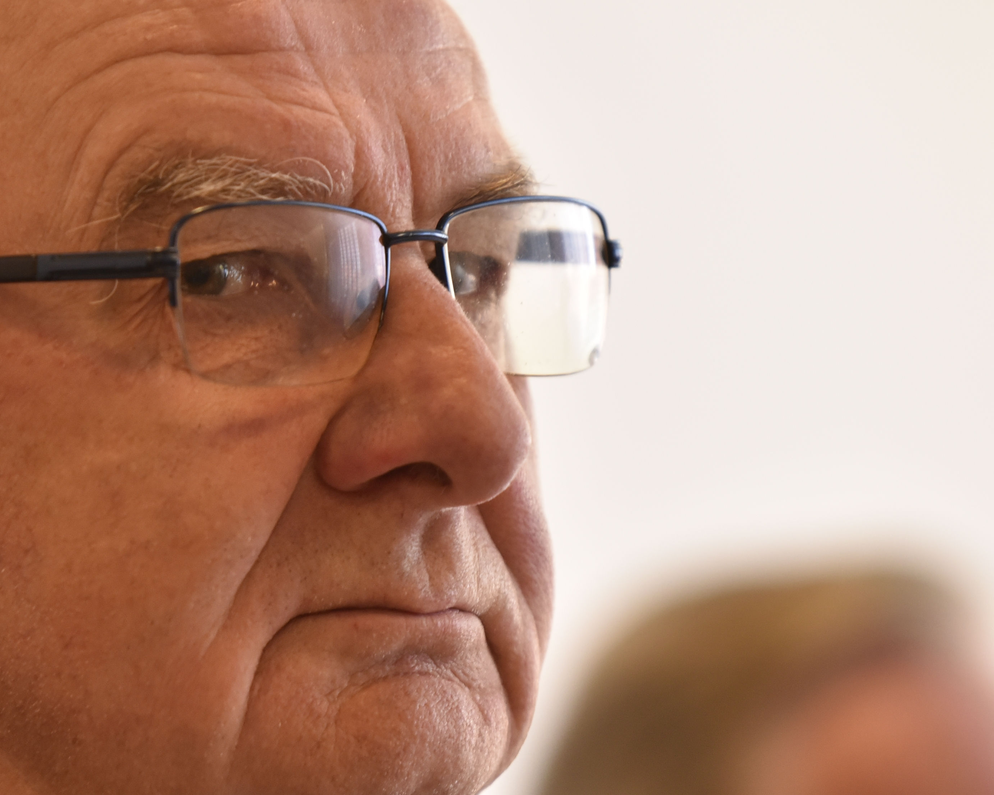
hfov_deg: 4.7
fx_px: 12002
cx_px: 290
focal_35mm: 408
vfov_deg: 3.8
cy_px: 434
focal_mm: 200
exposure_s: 1/100
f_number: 3.5
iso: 1250
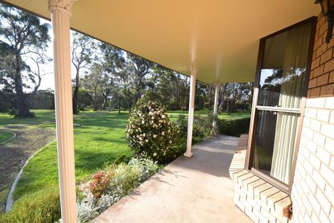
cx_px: 167
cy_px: 112
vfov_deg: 77.3
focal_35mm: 15
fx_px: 139
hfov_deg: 100.4
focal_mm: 10
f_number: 5.6
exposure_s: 1/125
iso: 220
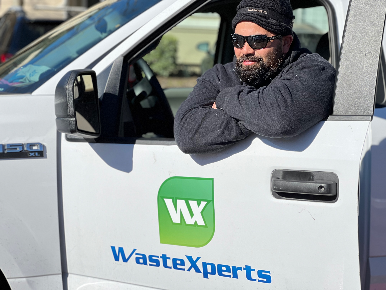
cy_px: 145
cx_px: 193
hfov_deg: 25.3
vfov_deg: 19.1
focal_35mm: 77
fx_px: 859
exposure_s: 1/911
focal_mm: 9
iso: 32
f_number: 2.8
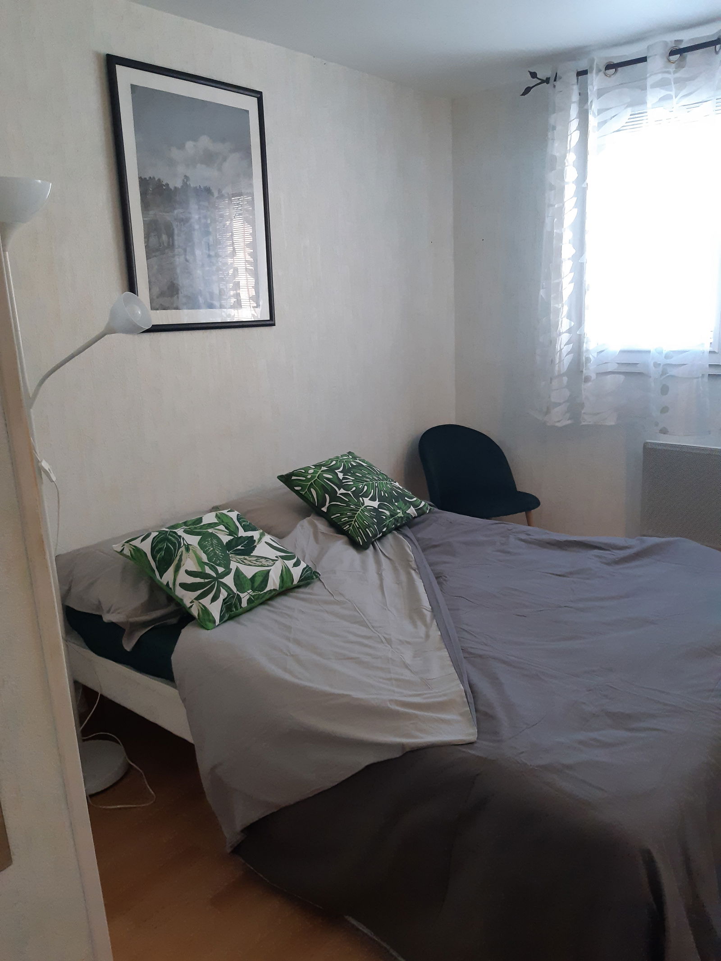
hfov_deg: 53.1
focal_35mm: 26
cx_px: 360
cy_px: 480
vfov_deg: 67.3
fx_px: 722
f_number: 1.7
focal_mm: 3.92
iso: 250
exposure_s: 1/50
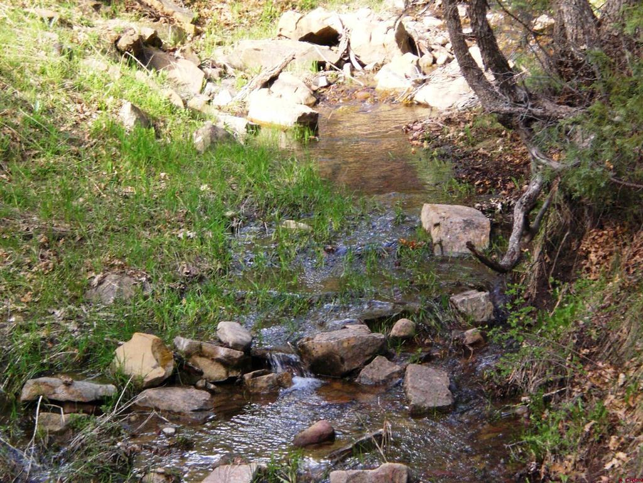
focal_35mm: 114
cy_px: 242
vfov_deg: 13.0
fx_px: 2118
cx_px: 322
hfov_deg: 17.3
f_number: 5.9
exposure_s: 1/125
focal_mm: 18.9
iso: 200
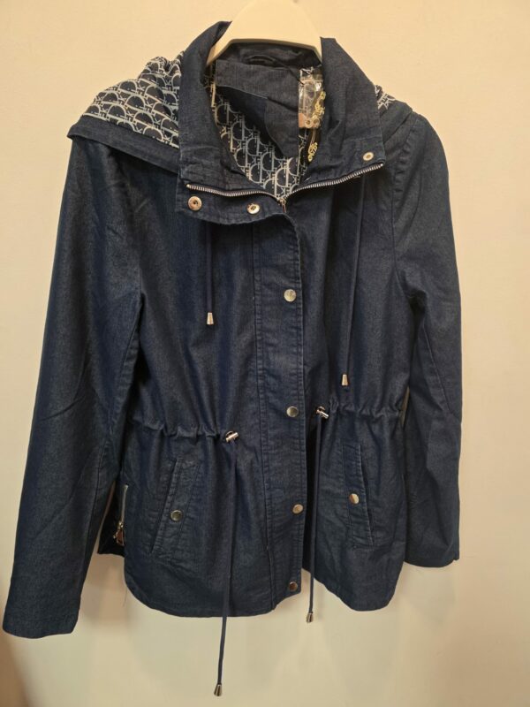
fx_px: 470
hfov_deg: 58.9
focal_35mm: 23
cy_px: 354
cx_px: 265
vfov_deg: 73.9
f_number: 1.7
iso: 320
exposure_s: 1/100
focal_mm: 6.3
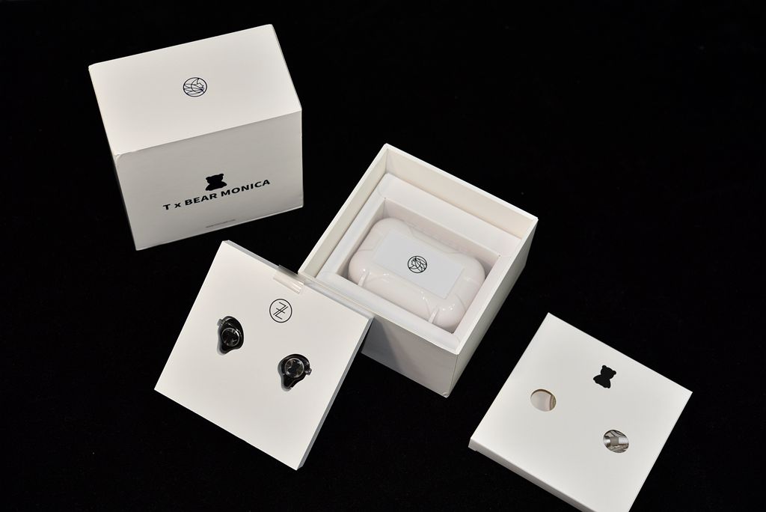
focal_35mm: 60
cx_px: 383
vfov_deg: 22.7
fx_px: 1277
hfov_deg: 33.4
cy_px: 256
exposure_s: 1/125
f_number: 5.6
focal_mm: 60
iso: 160
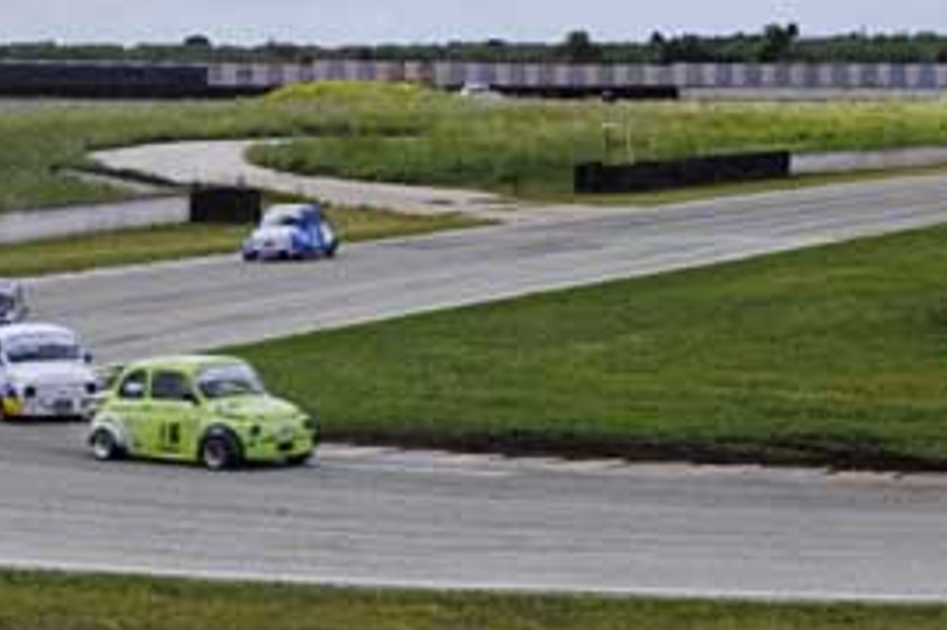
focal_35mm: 95
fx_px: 2495
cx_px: 613
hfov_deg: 21.4
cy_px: 313
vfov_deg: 14.4
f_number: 8
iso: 100
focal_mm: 35
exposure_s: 1/250
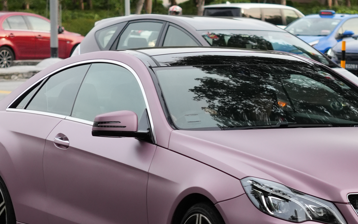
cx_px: 270
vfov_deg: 5.3
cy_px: 230
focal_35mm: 247
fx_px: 2410
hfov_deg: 8.5
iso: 400
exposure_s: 1/1000
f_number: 2.8
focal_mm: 50
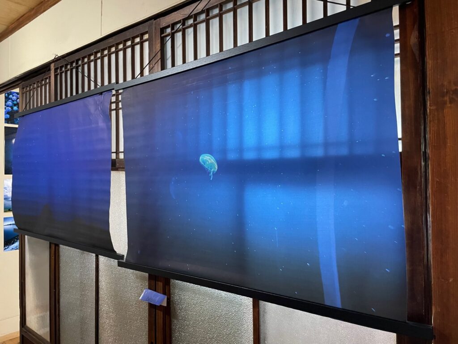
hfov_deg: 67.3
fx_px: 344
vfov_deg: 53.1
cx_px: 229
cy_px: 172
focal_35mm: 26
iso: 400
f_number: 1.6
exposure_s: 1/60
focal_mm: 4.2
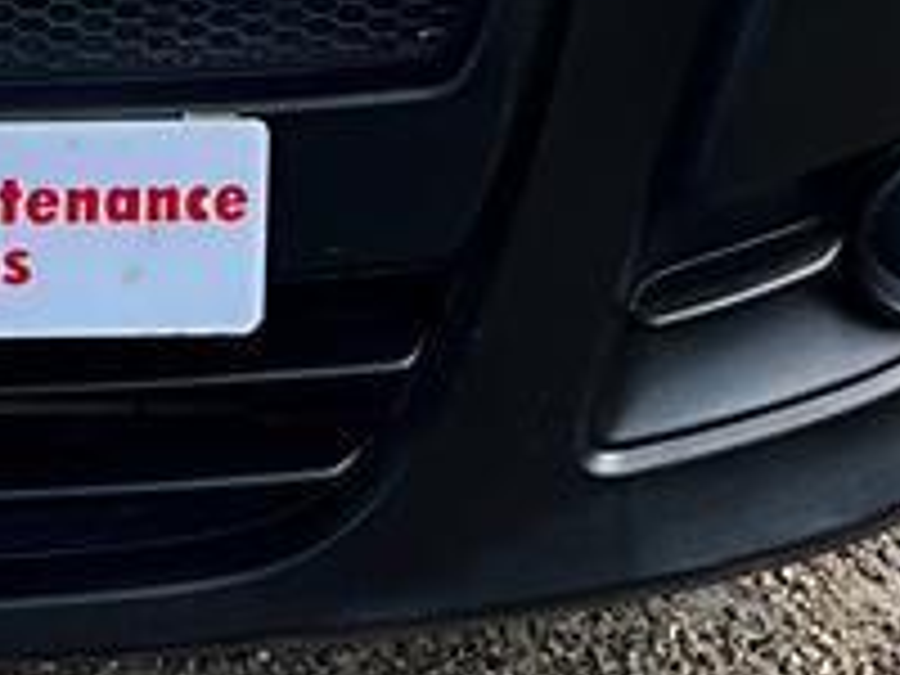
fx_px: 4524
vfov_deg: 8.0
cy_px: -860
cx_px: -202
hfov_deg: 11.1
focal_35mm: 174
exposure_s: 1/829
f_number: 1.8
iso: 25
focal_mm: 3
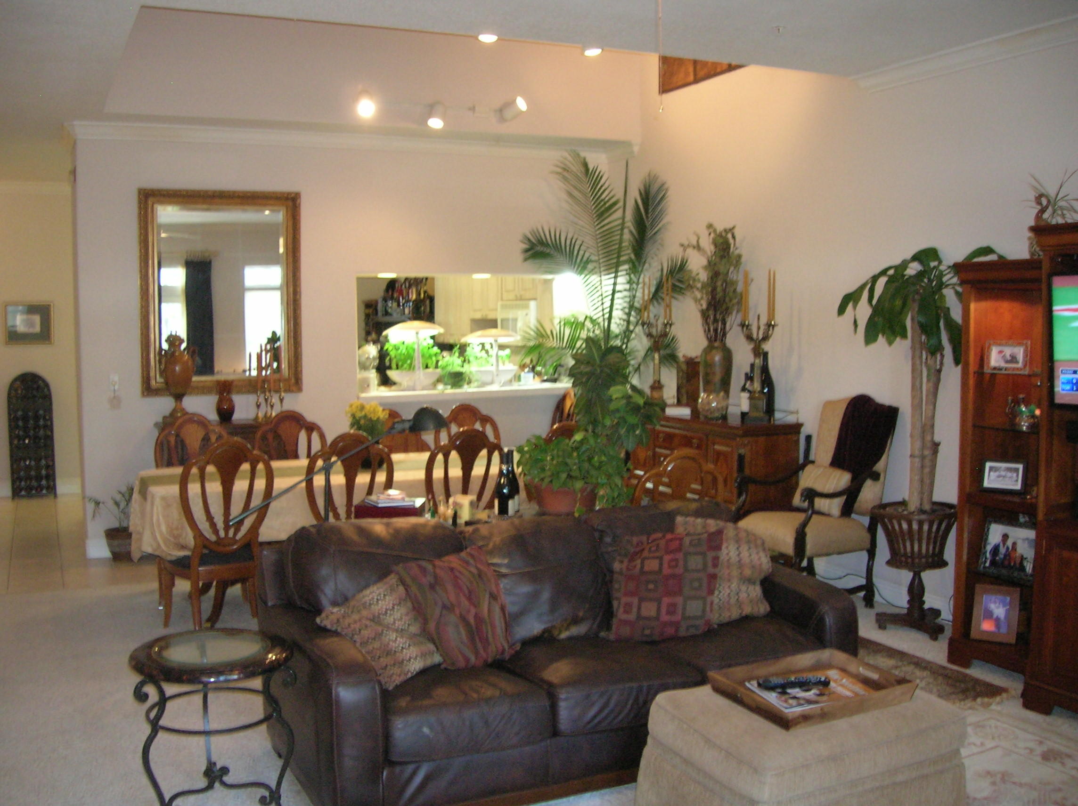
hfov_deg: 54.0
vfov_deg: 41.7
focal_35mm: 34
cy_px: 403
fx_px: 1058
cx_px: 539
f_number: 2.9
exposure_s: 1/27.3
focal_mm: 5.7
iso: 190
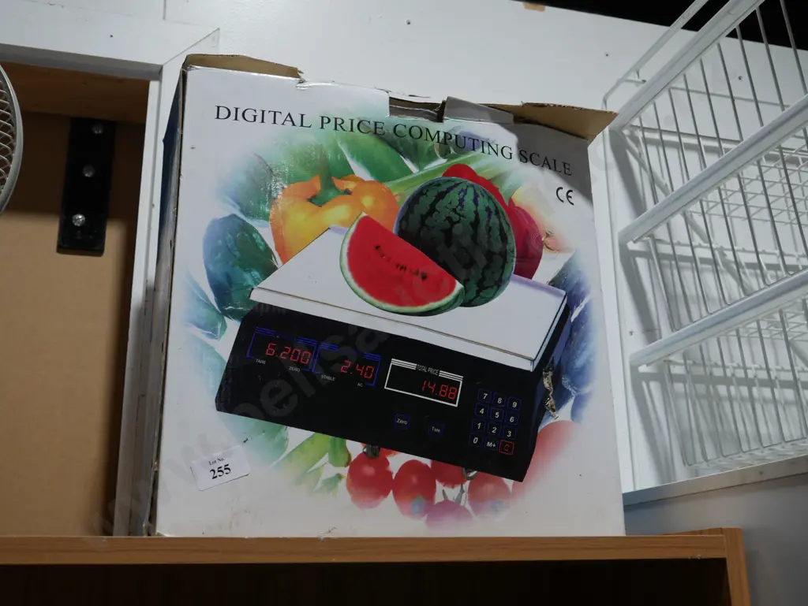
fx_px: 934
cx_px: 404
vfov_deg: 36.0
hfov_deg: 46.8
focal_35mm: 40
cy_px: 303
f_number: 5
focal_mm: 20
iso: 200
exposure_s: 1/125
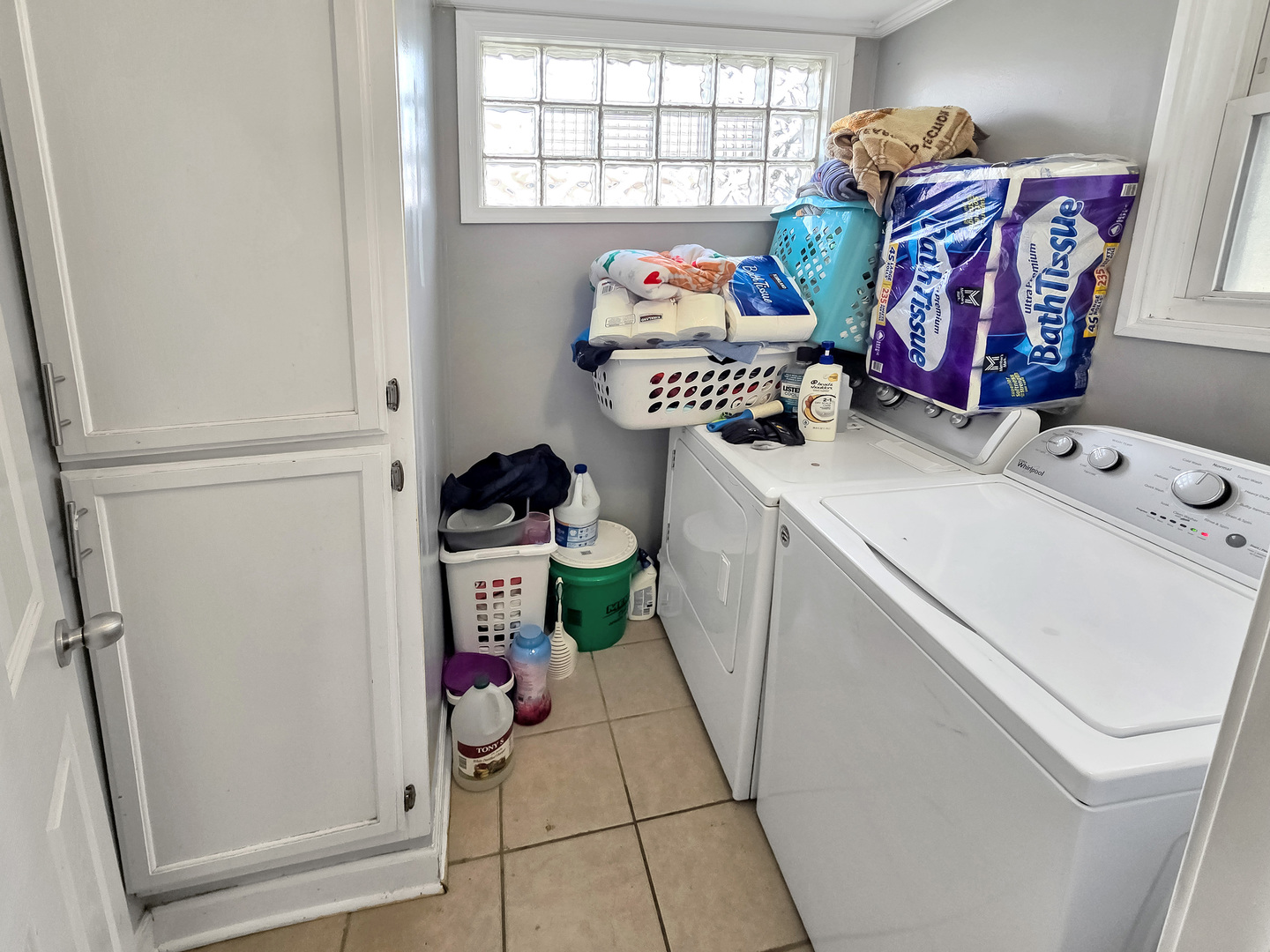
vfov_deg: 89.9
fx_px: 477
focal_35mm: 13
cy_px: 476
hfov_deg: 106.2
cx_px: 635
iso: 80
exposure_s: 1/120
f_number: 2.2
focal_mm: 2.2
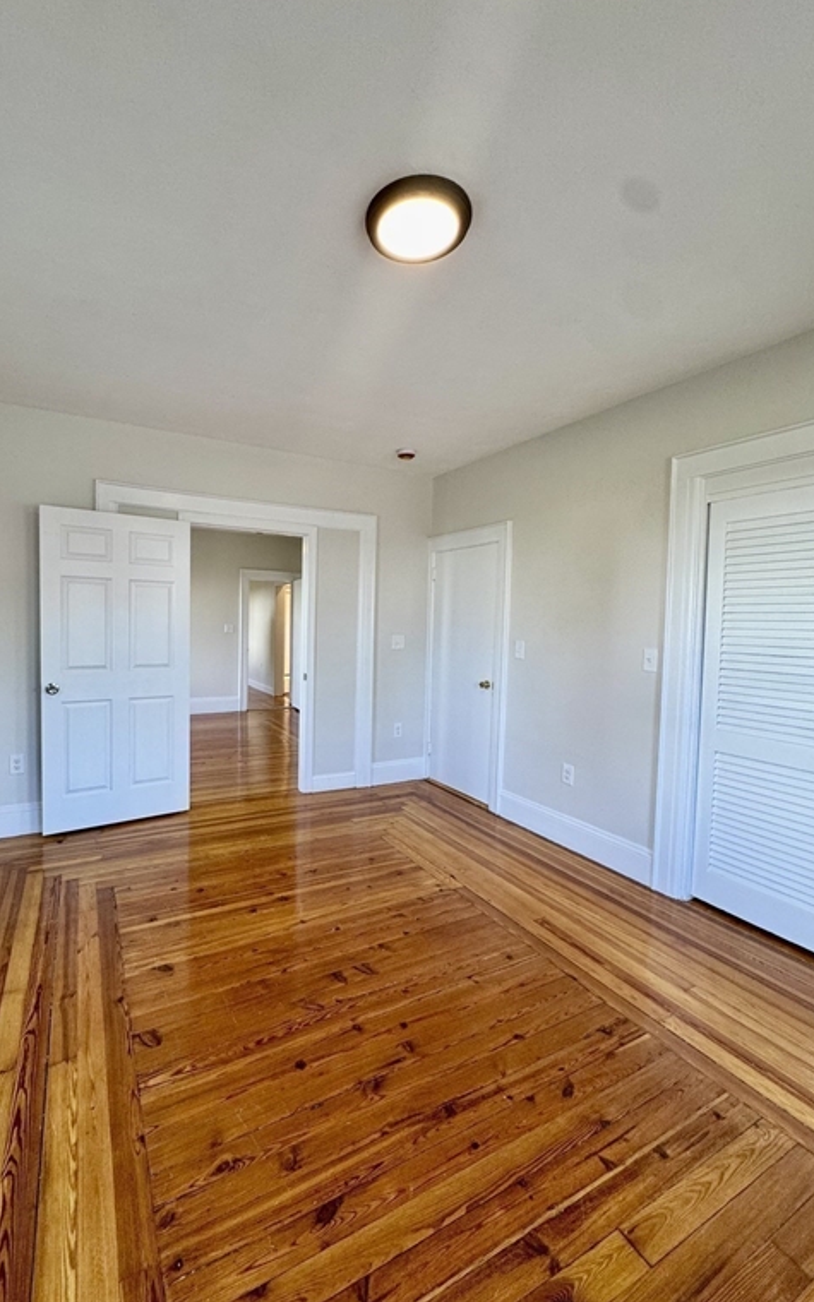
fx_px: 532
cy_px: 646
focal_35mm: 15
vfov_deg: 101.5
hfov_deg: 74.2
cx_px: 339
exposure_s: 1/120
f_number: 2.2
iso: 160
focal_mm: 2.22
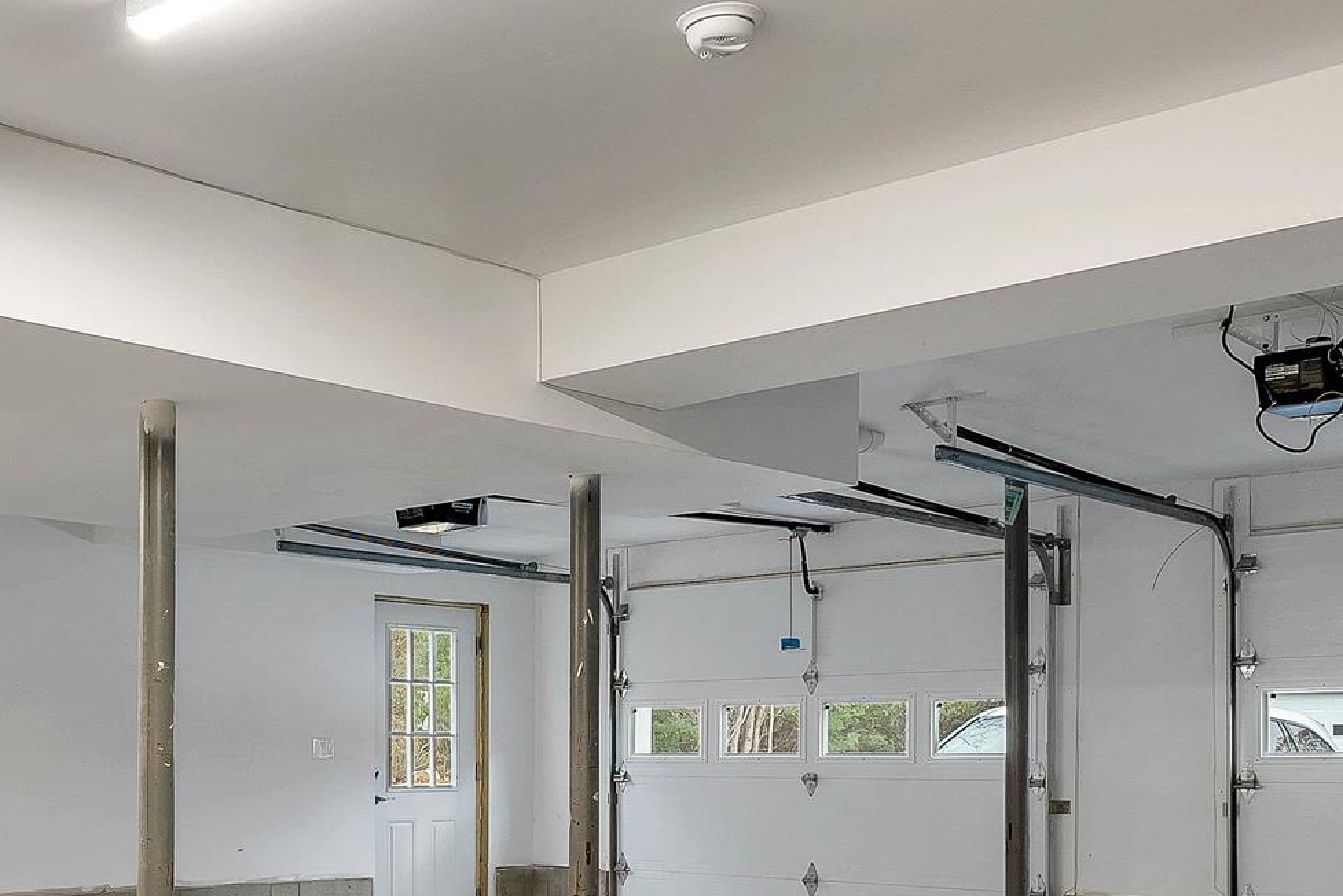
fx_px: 1642
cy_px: 752
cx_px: 214
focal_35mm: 44
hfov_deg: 41.9
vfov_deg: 29.6
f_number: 8
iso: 400
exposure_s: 1/8
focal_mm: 14
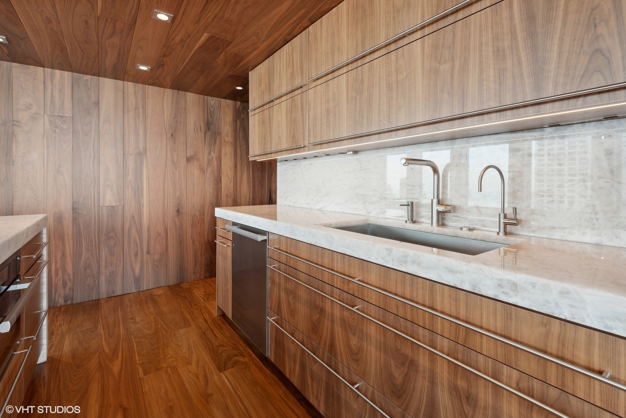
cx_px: 313
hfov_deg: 96.7
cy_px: 209
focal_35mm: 16
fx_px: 278
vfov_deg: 73.8
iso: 500
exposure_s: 1/40
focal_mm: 16
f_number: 8
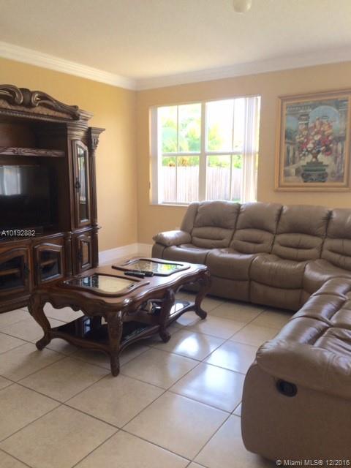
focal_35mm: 29
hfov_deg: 48.2
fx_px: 392
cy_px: 234
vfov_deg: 61.7
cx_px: 176
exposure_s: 1/60
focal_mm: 4.15
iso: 50
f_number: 2.2
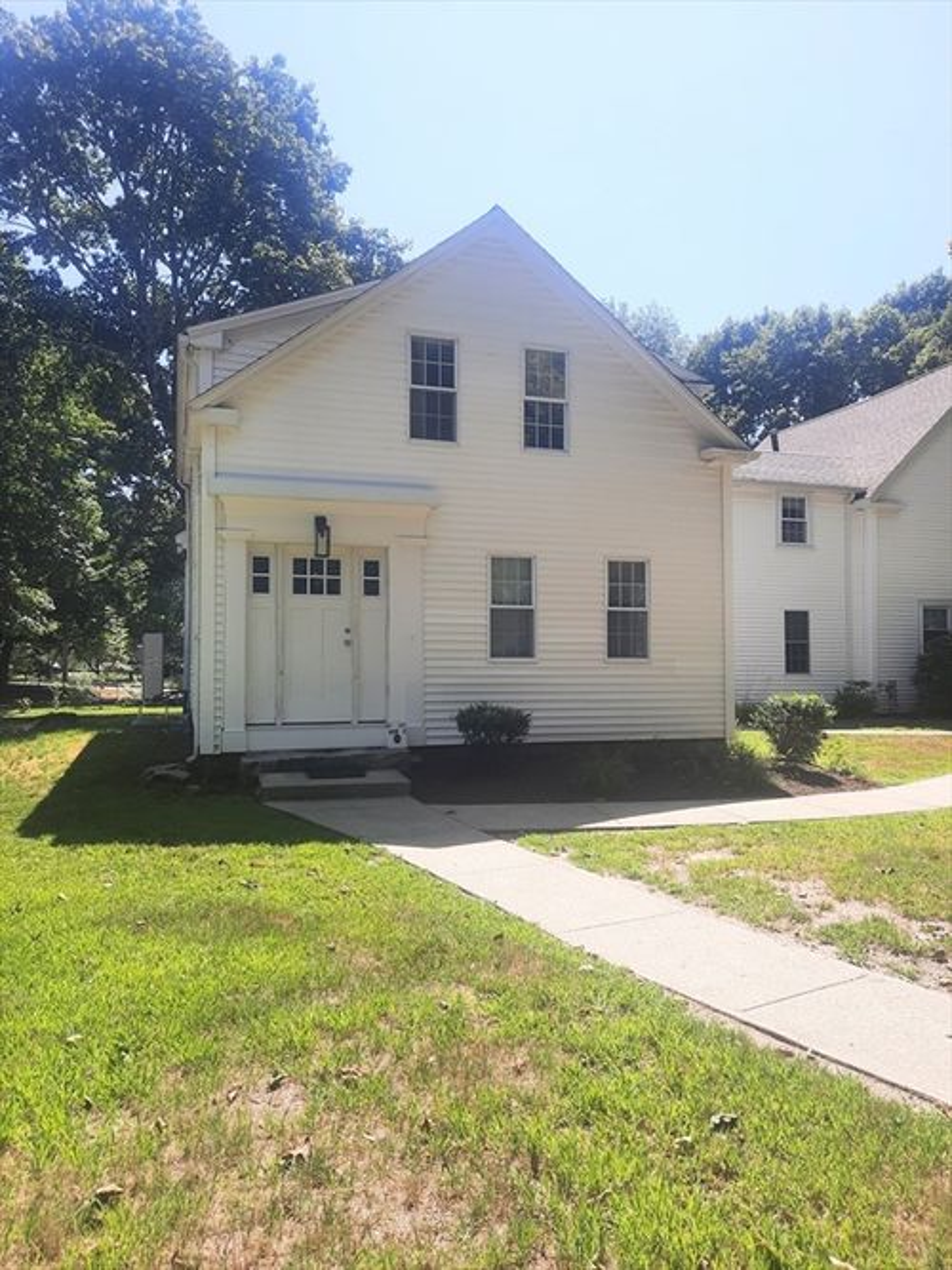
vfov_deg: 69.4
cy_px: 635
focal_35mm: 25
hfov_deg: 54.9
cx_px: 476
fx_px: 917
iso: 32
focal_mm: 4.6
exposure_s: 1/601
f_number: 2
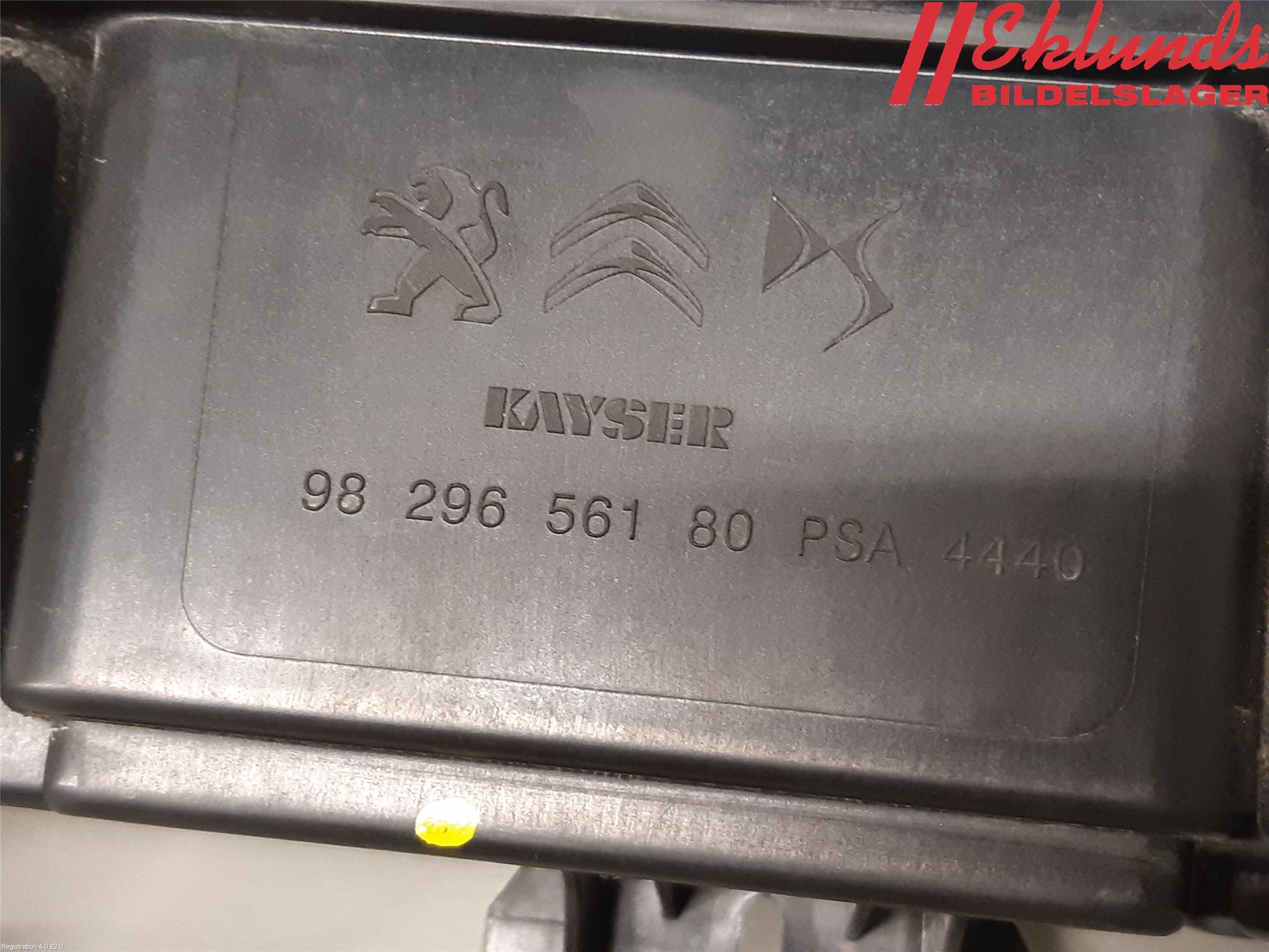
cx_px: 634
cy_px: 476
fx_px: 953
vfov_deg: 53.1
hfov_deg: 67.3
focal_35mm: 26
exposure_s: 1/33
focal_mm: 3.93
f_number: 1.7
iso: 250
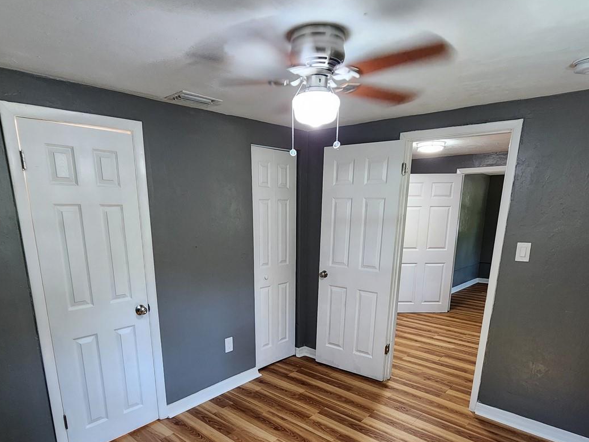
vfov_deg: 63.8
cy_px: 305
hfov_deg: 81.7
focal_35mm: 20
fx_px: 340
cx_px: 281
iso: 320
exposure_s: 1/40
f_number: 2.2
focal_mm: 2.2
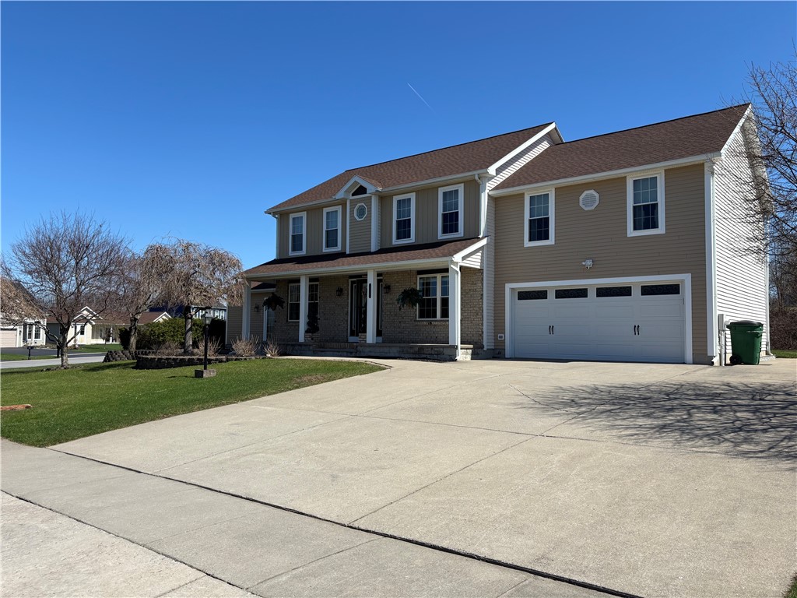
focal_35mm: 26
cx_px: 398
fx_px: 599
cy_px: 299
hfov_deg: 67.3
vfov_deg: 53.1
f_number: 1.6
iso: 50
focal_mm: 5.96
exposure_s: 1/3311
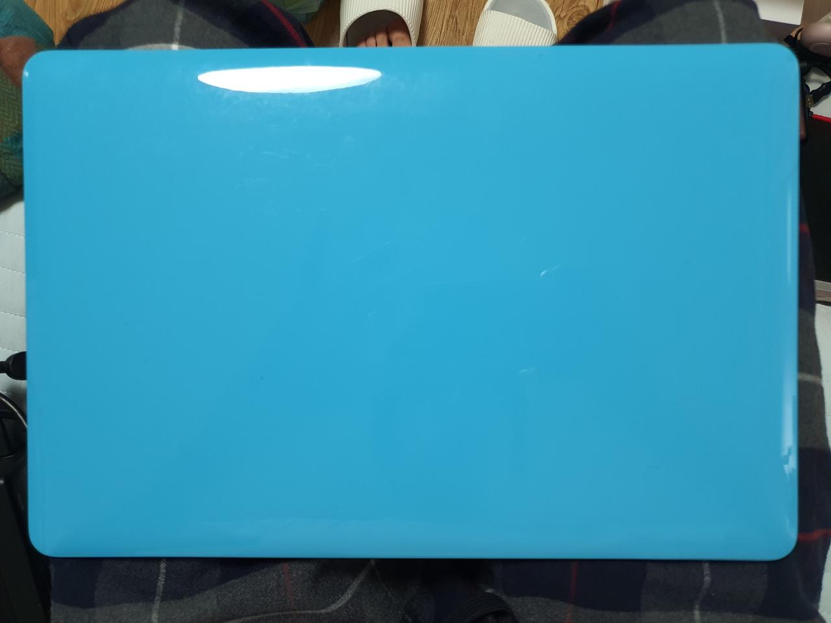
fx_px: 624
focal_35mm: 26
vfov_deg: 53.1
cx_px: 416
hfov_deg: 67.3
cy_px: 312
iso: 160
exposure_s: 1/40
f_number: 1.5
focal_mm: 4.3
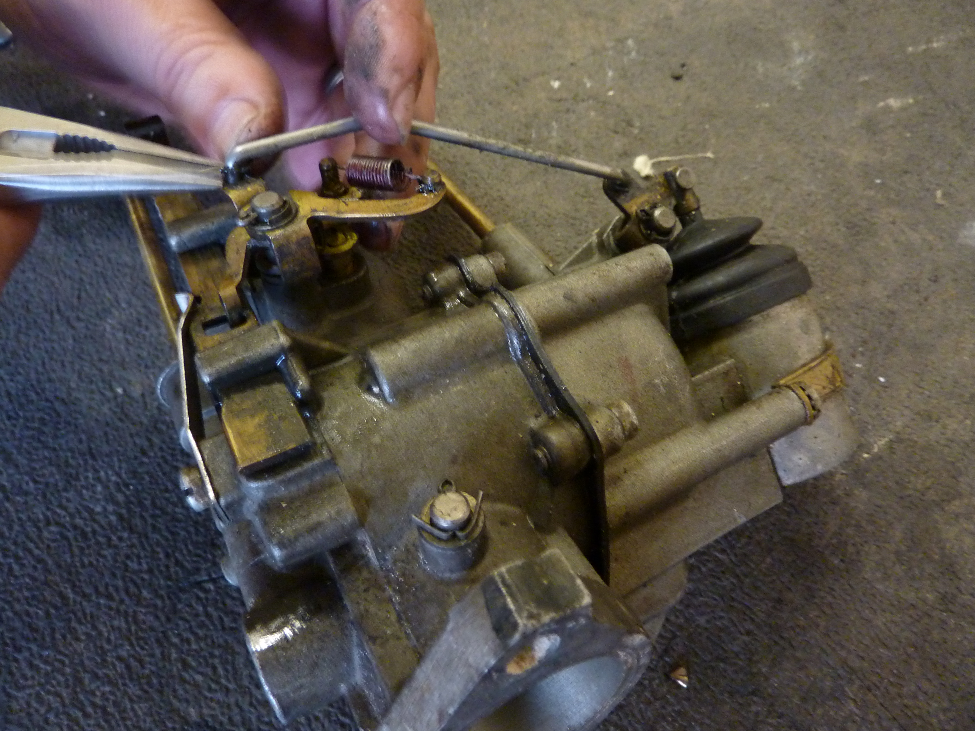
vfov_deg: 54.9
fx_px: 704
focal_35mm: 25
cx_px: 488
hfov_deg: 69.4
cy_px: 366
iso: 400
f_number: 3.3
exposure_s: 1/8
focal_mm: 4.1
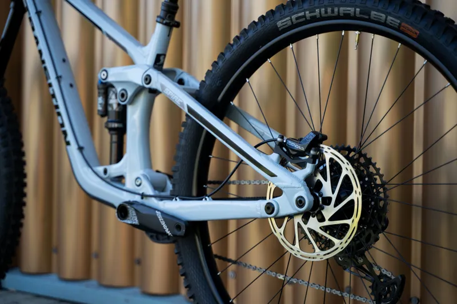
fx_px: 952
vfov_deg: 18.2
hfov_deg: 27.0
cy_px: 152
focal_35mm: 75
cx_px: 228
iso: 800
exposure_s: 1/1600
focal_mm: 75
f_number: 2.8
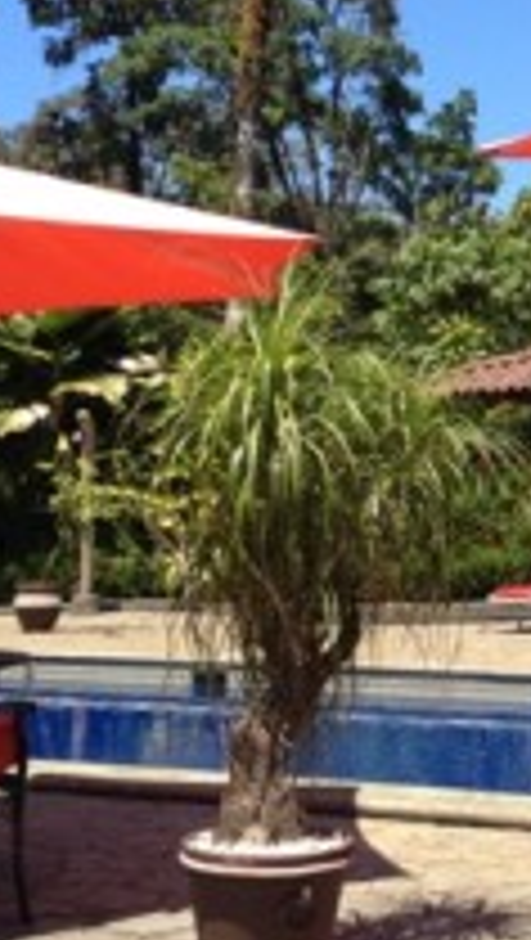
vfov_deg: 25.7
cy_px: 292
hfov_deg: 14.6
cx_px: 482
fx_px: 2047
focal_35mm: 82
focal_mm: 4.28
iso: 50
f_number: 2.4
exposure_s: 1/1104
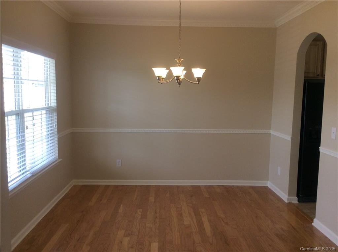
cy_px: 126
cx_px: 169
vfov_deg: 44.0
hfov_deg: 56.9
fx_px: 312
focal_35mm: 32
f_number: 2.4
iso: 32
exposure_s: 1/60
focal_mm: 3.3
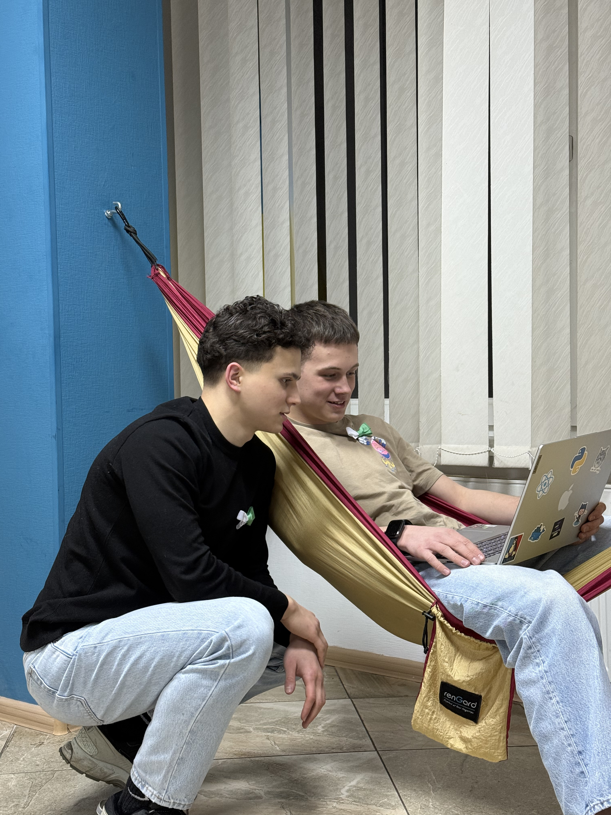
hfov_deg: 30.3
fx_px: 1130
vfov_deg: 39.7
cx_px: 306
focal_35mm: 48
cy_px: 408
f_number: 1.78
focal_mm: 6.76
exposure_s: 1/50
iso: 160
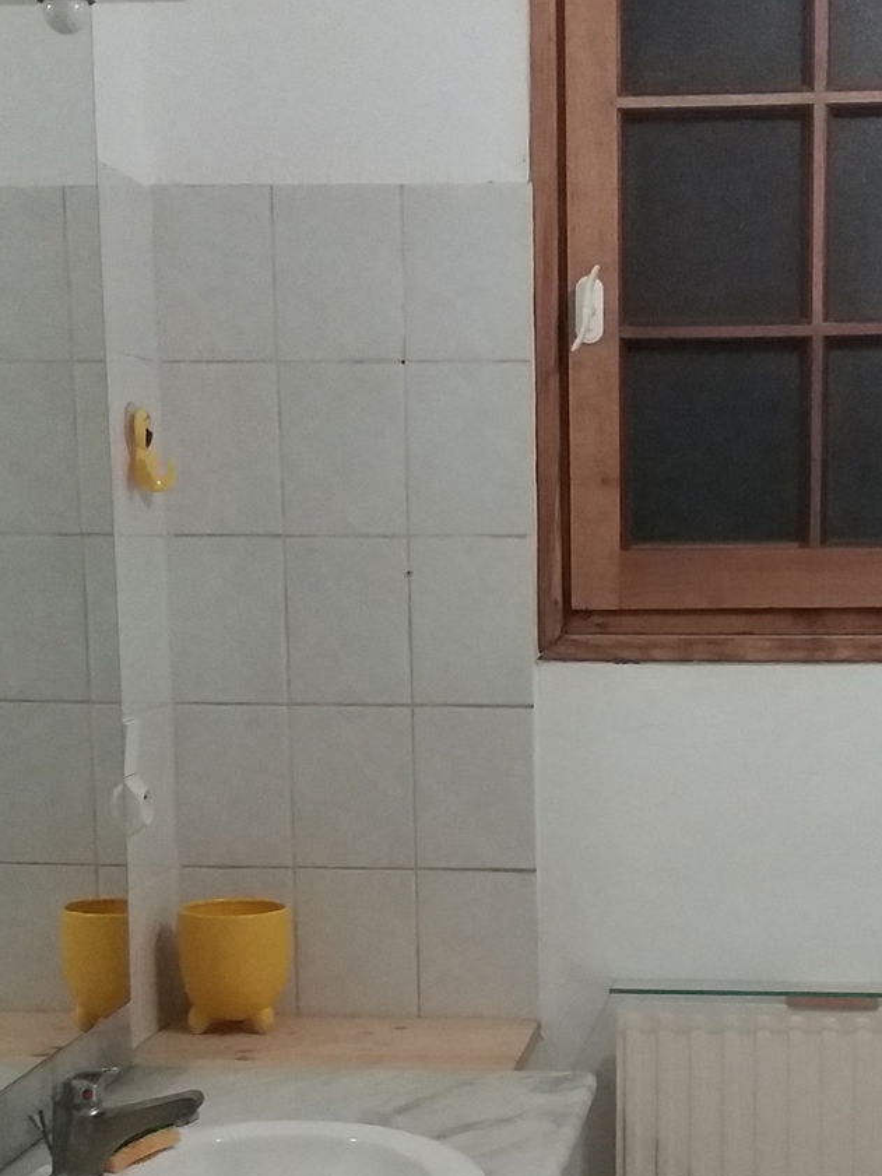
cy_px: 852
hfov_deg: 20.6
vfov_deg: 27.1
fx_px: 2411
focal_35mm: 71
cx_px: 615
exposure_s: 1/17
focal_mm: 3.7
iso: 250
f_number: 1.9
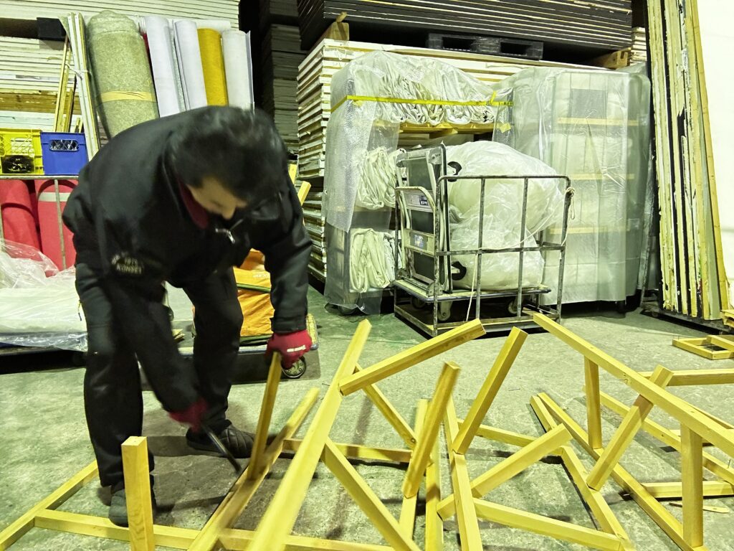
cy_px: 276
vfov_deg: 58.9
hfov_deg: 73.9
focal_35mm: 23
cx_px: 367
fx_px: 488
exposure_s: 1/30
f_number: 1.9
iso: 500
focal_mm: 2.69
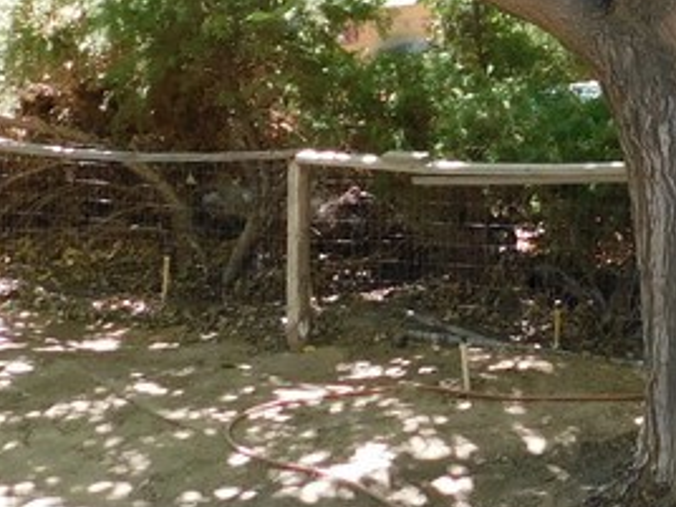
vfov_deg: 16.2
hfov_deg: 20.7
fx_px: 1719
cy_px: -68
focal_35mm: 88
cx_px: 822
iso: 125
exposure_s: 1/80
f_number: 3
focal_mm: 4
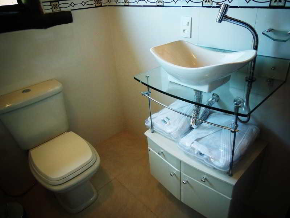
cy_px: 109
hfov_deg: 71.6
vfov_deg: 56.8
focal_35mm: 24
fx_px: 201
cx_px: 145
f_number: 2.9
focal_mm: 4.3
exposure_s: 1/30
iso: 200
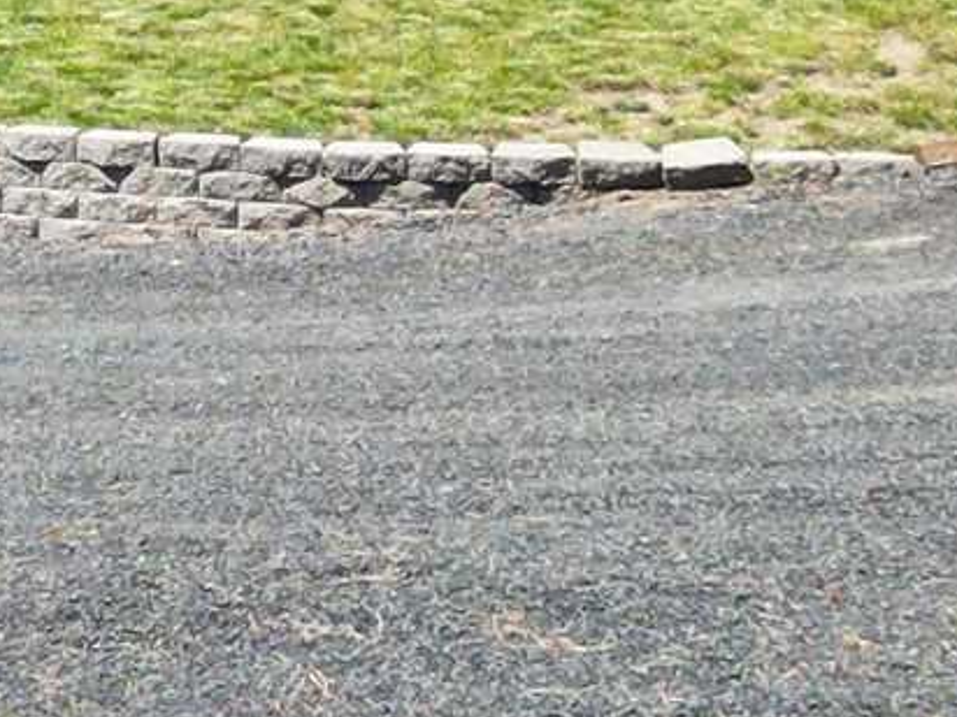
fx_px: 4949
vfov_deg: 7.9
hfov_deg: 10.2
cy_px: -821
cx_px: -941
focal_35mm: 179
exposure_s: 1/1250
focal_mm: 6.72
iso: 100
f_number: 1.7
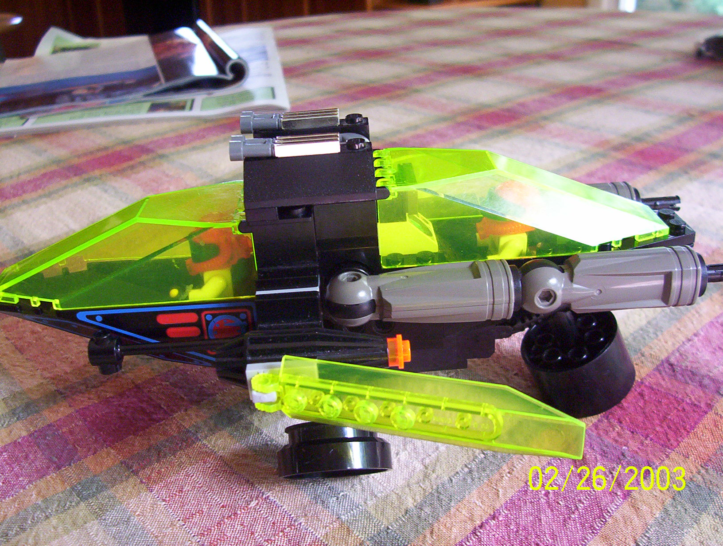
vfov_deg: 33.7
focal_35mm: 43
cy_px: 273
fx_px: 900
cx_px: 362
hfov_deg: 43.8
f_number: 2.73
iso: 200
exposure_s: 1/45.5
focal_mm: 5.77
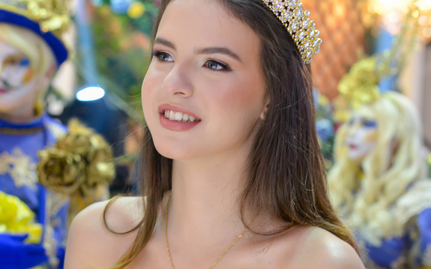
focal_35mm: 80
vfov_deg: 16.3
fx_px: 940
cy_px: 159
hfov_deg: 25.7
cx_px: 157
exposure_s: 1/60
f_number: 4.5
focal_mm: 50
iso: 3200
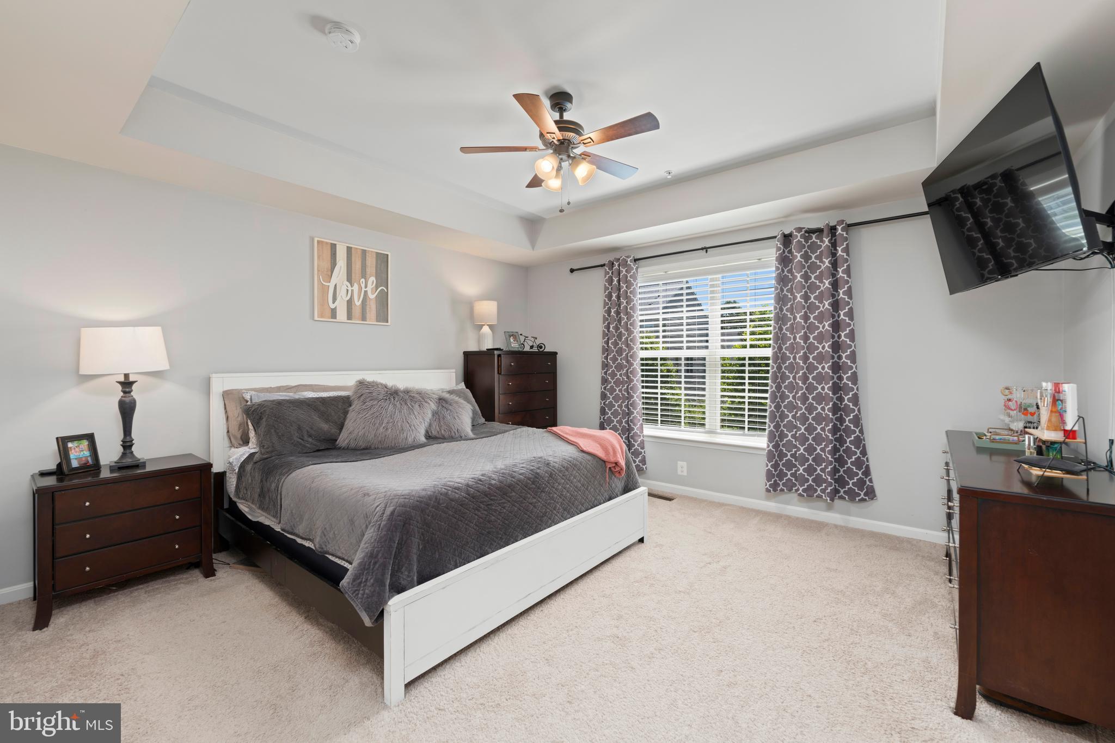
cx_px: 558
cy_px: 372
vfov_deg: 81.2
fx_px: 434
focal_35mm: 14
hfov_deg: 104.3
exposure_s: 1/8
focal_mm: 14
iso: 320
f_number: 7.1
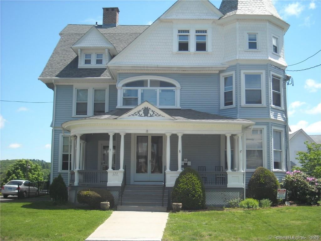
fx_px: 454
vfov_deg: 29.7
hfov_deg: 38.9
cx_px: 160
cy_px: 120
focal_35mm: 49
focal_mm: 7.92
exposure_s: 1/161
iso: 64
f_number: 6.3
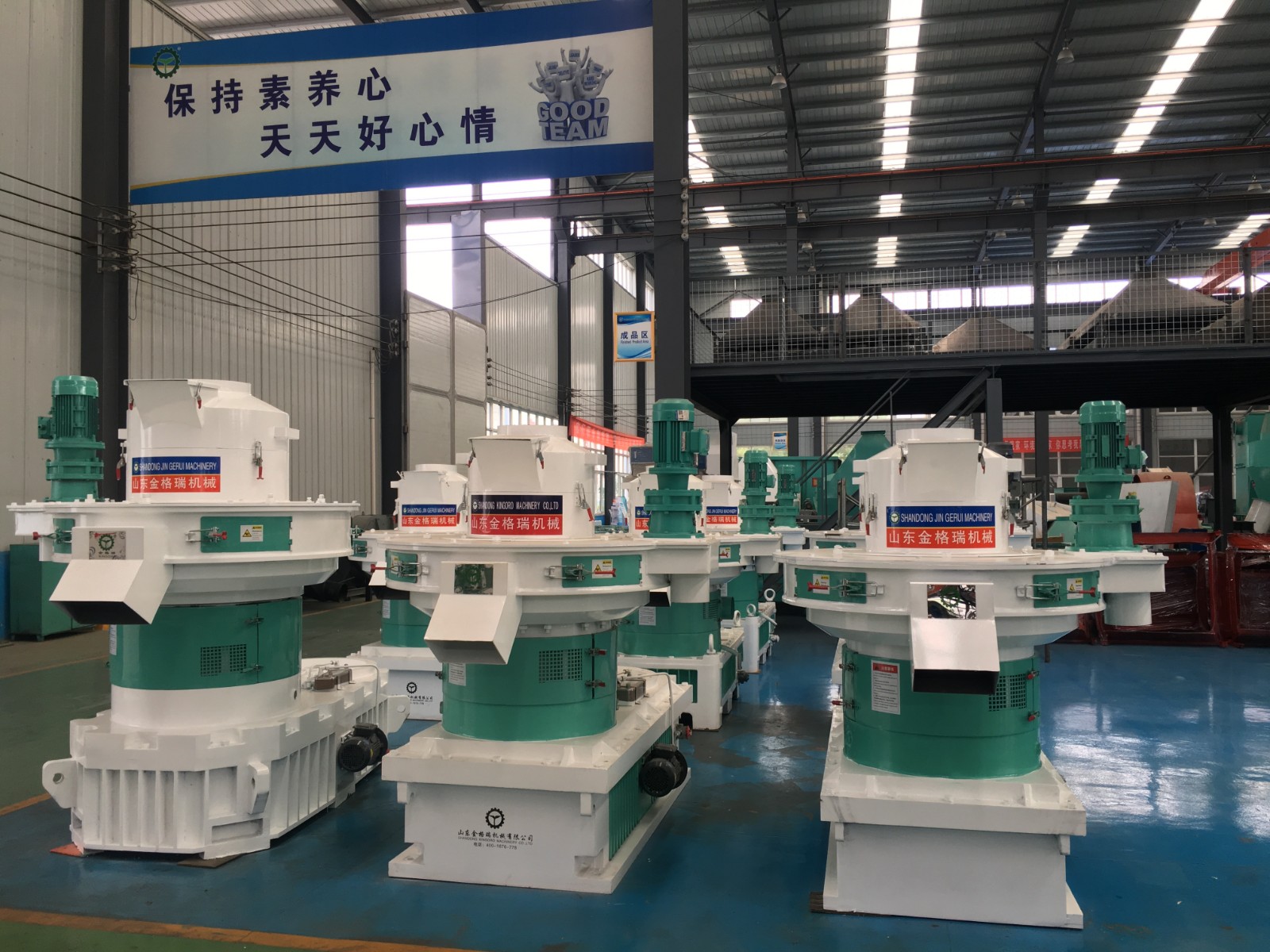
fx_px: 1064
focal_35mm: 29
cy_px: 476
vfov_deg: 48.2
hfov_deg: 61.7
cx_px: 635
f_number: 2.2
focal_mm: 4.15
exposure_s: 1/100
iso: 40
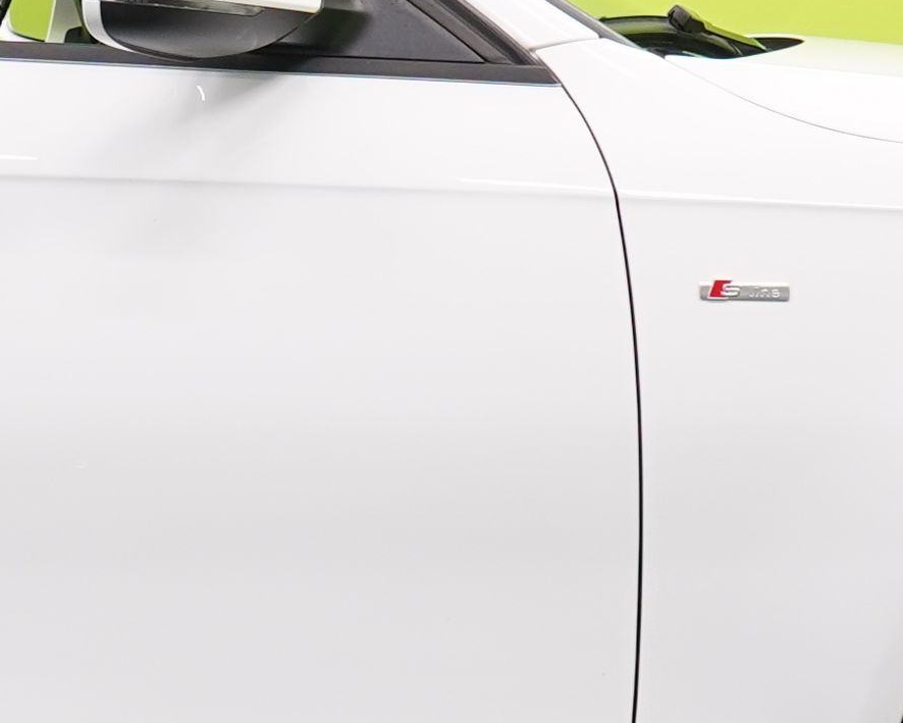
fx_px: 7644
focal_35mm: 286
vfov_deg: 5.4
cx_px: -482
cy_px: 282
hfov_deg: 6.7
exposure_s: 1/30
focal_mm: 45
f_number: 4.5
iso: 400
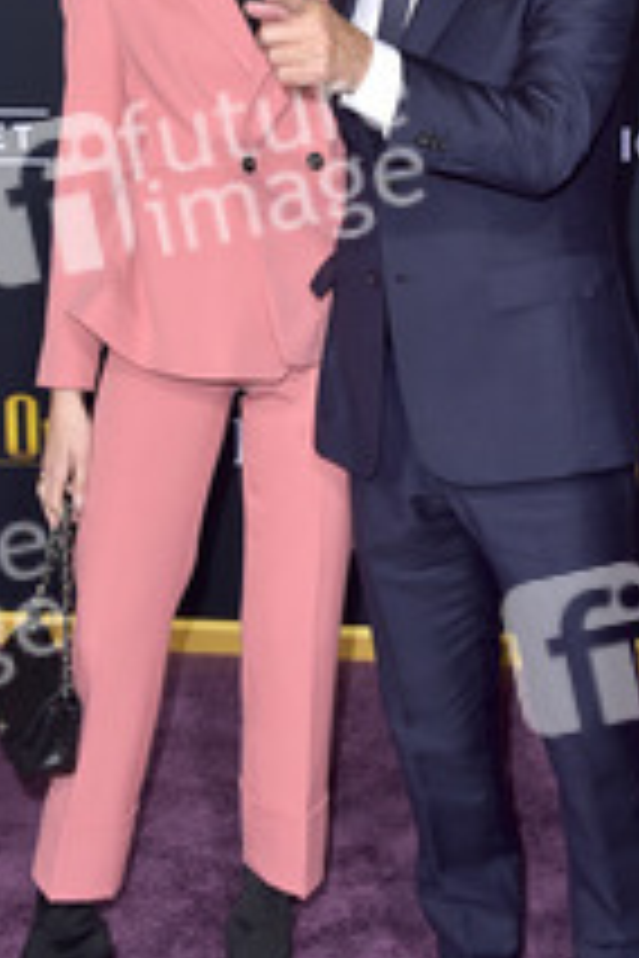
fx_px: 1997
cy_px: 405
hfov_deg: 18.2
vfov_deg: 27.0
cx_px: 326
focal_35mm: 75
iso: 500
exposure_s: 1/250
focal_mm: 40
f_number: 7.1
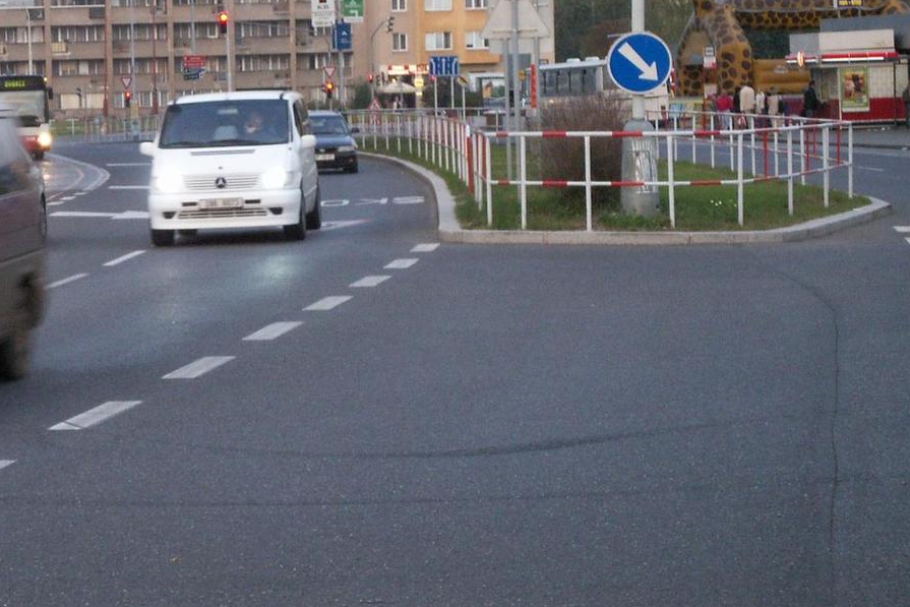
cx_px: 116
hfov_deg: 17.0
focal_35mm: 119
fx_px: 3008
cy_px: 117
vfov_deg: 11.5
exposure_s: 1/40
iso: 100
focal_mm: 13.5
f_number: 3.5
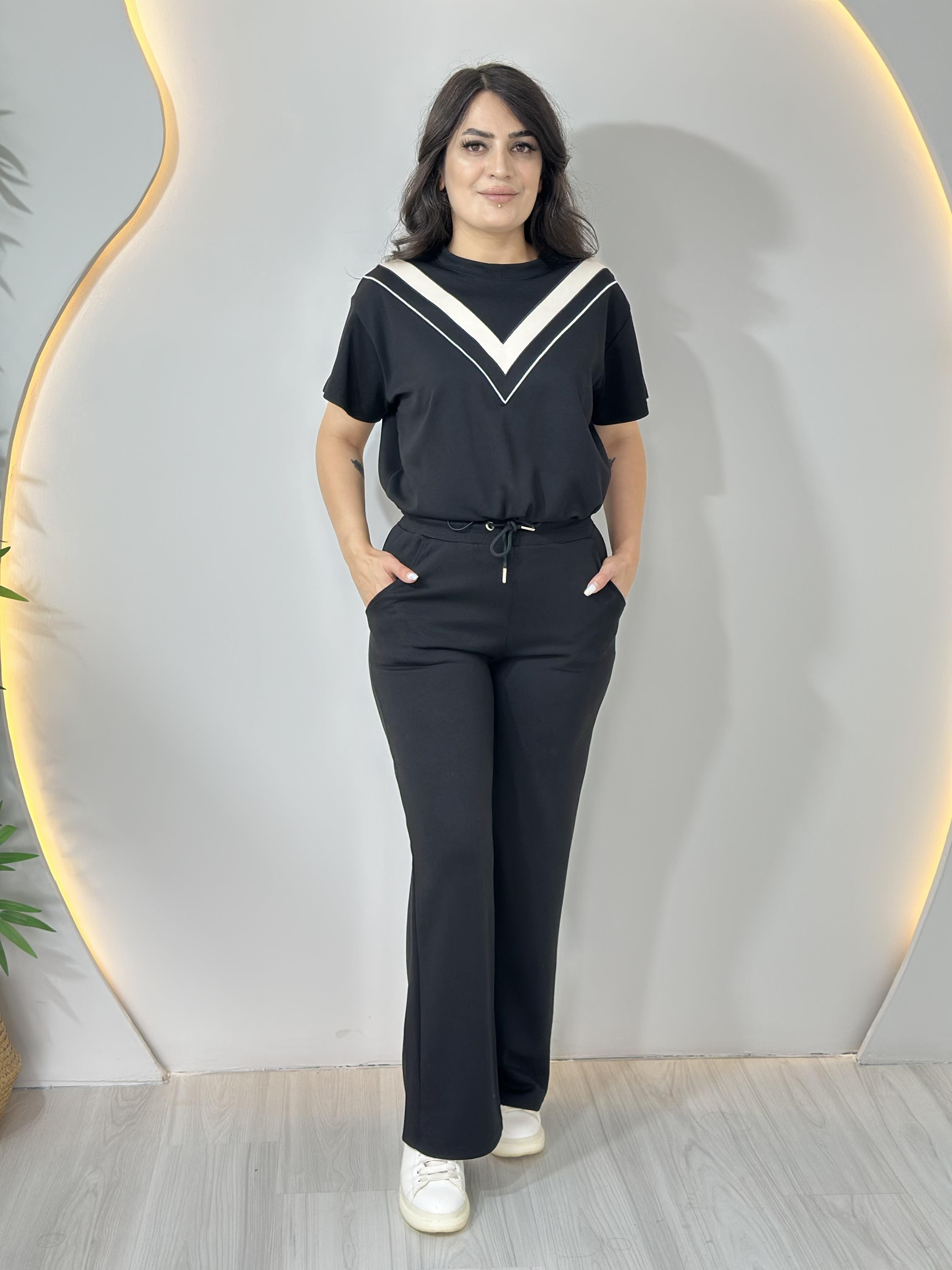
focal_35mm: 48
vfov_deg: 39.7
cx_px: 476
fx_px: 1760
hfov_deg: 30.3
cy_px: 635
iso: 80
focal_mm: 6.86
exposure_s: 1/100
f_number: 1.78
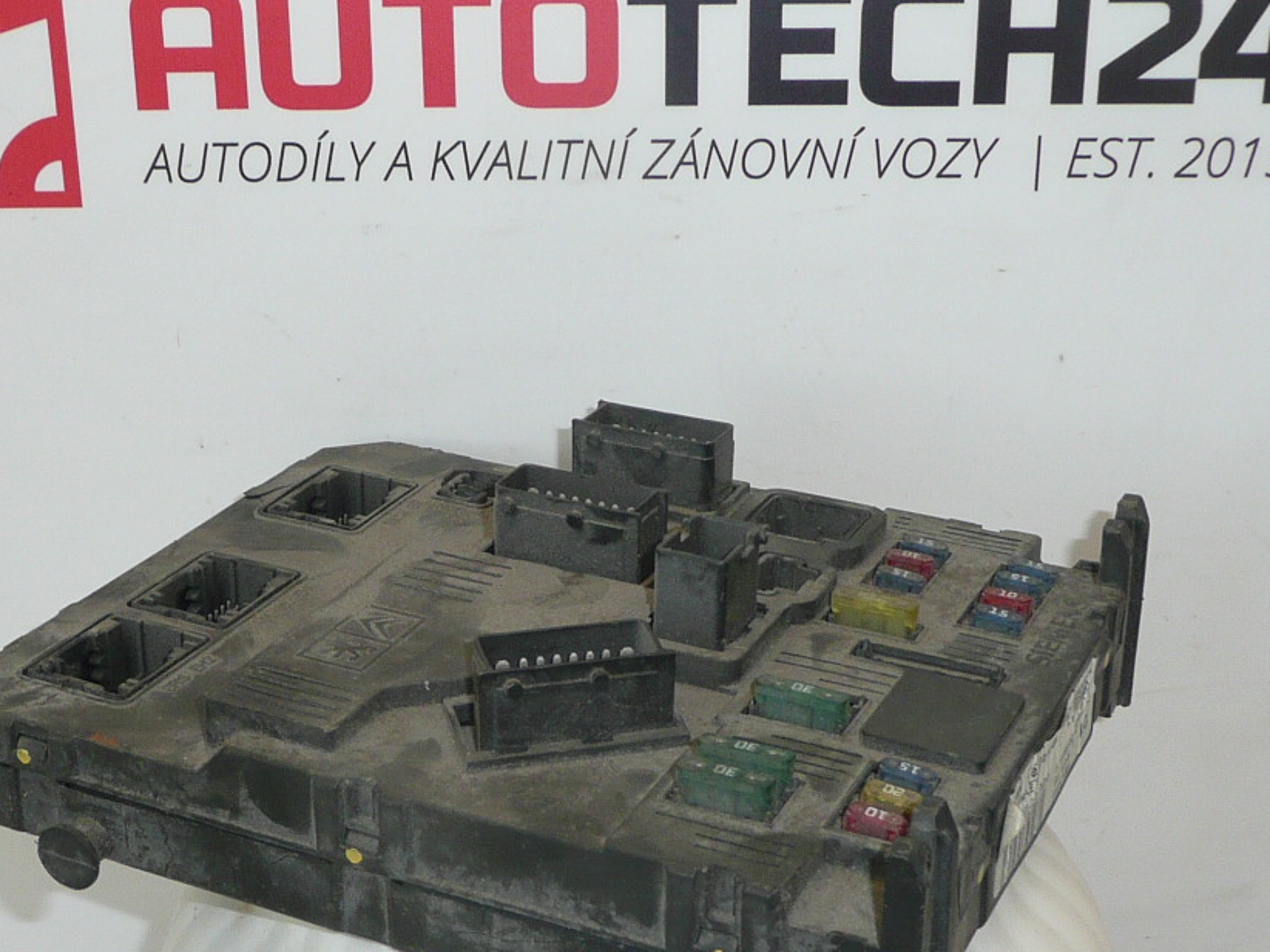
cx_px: 574
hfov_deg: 34.3
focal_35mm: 56
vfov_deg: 26.1
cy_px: 545
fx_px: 2054
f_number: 3.3
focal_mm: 4.6
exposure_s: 1/125
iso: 100
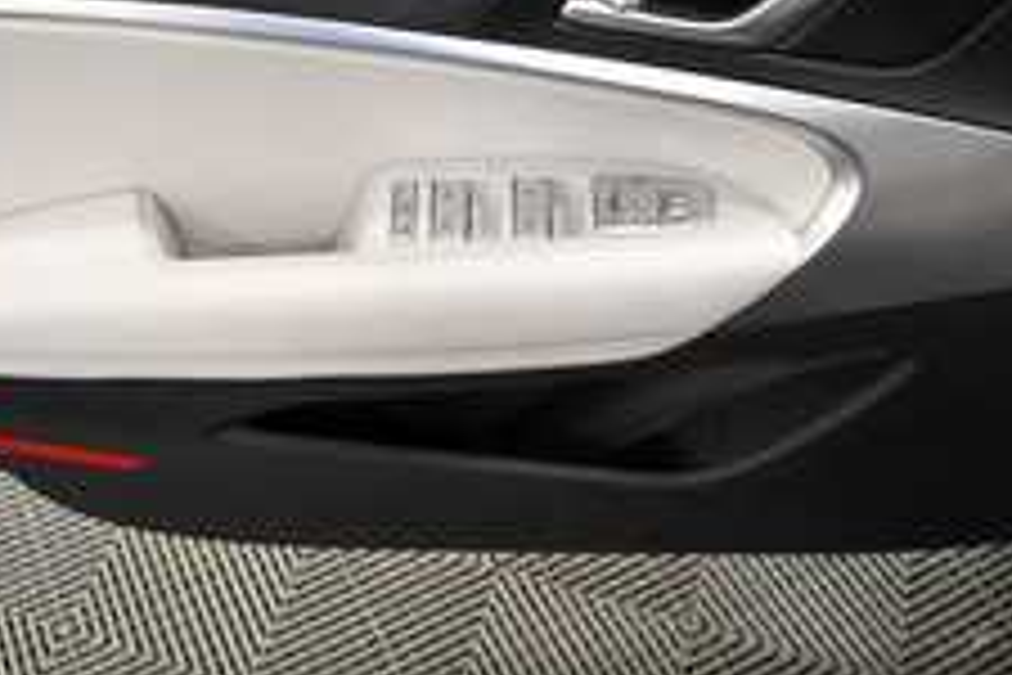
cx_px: 409
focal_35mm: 48
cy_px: 110
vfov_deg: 27.4
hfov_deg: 40.9
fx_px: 1349
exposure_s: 1/125
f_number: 5.6
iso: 1600
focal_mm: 18
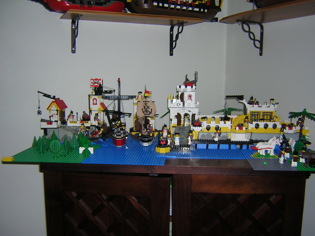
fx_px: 328
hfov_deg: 51.4
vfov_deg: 39.7
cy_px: 118
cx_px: 158
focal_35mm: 36
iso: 100
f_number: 2.6
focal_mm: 4.7
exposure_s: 1/60.1
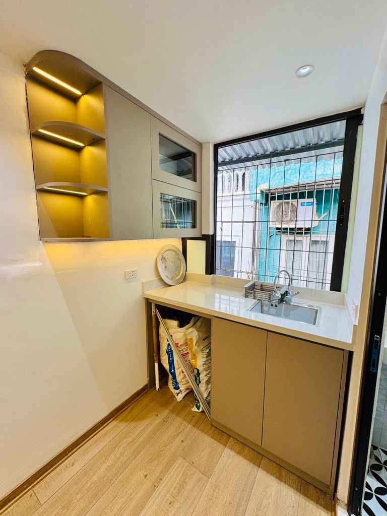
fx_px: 209
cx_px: 194
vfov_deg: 102.1
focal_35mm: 14
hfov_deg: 85.7
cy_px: 258
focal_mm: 2.22
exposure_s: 1/100
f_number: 2.2
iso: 50
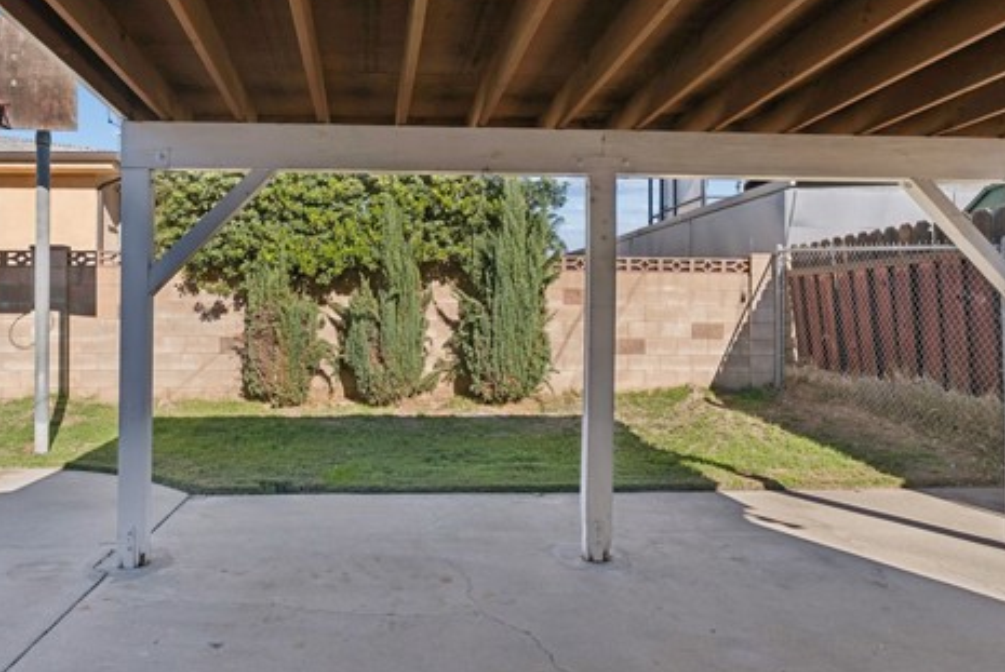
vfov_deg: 57.3
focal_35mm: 22
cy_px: 360
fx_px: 615
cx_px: 404
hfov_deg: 77.7
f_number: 8
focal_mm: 16
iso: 200
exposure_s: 1/250
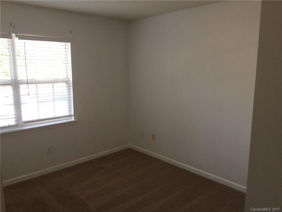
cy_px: 106
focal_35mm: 29
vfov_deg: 48.2
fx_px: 236
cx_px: 141
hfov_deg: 61.7
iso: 50
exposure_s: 1/60
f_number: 2.2
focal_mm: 4.15
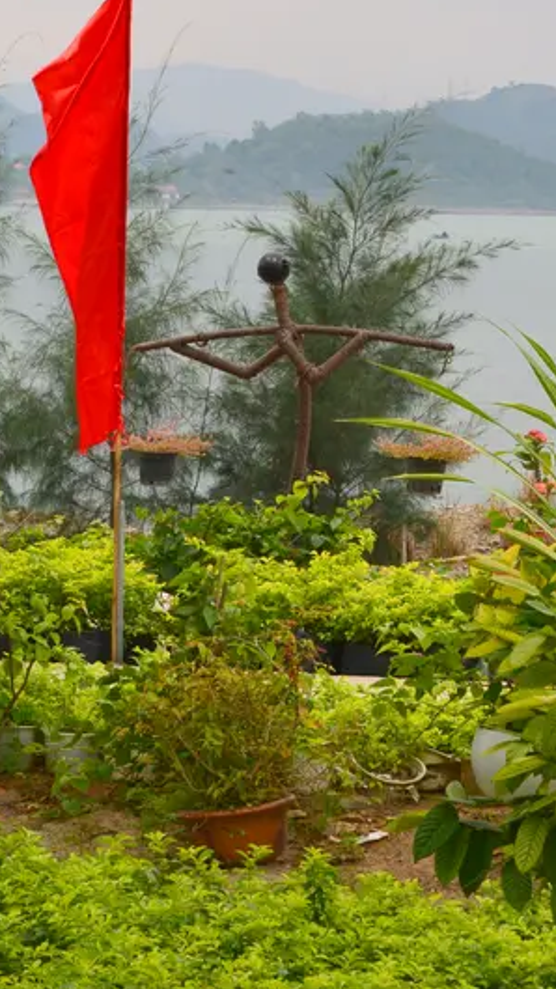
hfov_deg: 8.2
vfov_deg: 14.6
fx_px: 3854
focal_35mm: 147
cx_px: 481
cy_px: 325
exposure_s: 1/250
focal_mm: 62
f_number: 10
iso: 400
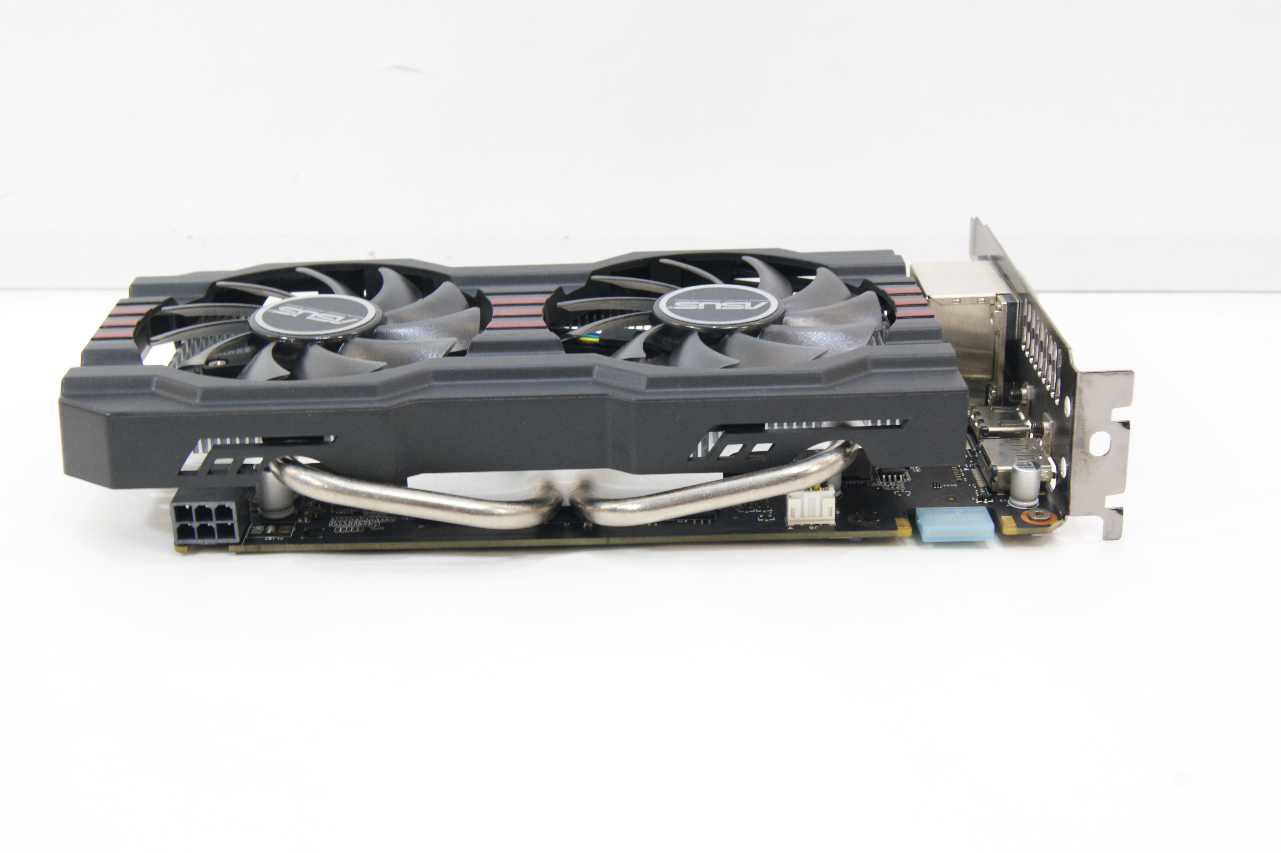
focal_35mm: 52
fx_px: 1867
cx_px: 640
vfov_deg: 25.7
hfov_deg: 37.9
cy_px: 426
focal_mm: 35
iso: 400
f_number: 9
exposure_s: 1/20
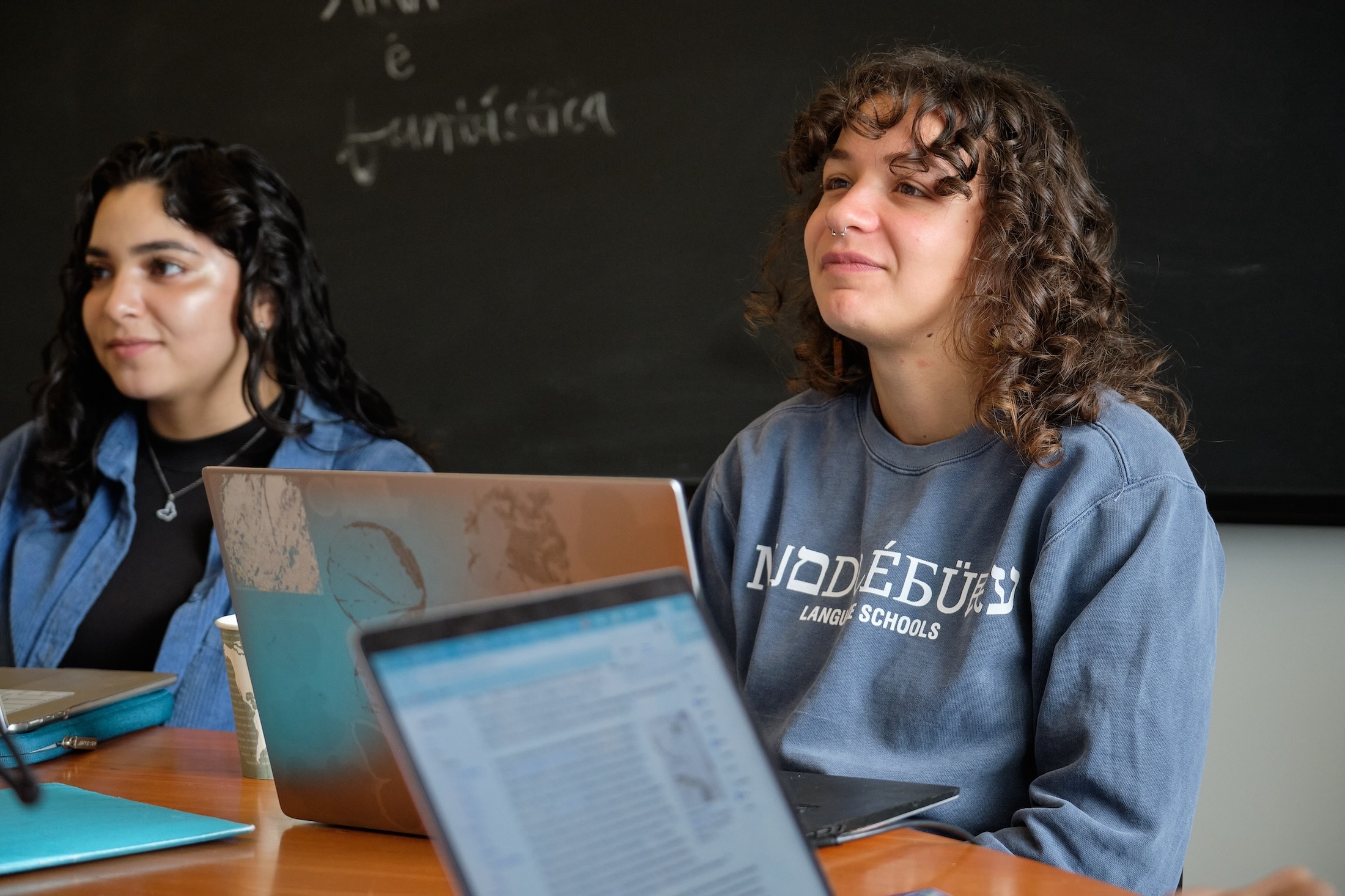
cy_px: 448
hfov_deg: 27.0
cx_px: 672
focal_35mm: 75
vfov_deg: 18.2
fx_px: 2801
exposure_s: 1/200
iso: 1250
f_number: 2.8
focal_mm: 50
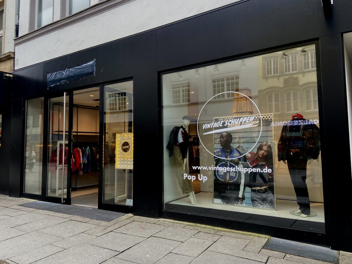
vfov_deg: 53.1
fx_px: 264
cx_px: 176
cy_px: 132
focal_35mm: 26
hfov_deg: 67.3
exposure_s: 1/121
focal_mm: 4.25
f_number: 1.8
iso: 40
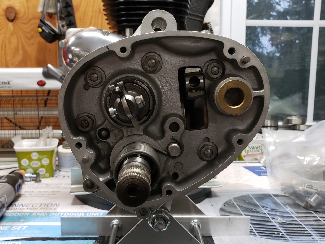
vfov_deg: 53.1
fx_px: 244
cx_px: 162
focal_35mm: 26
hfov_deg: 67.3
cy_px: 122
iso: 320
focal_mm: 4.3
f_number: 2.4
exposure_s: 1/60
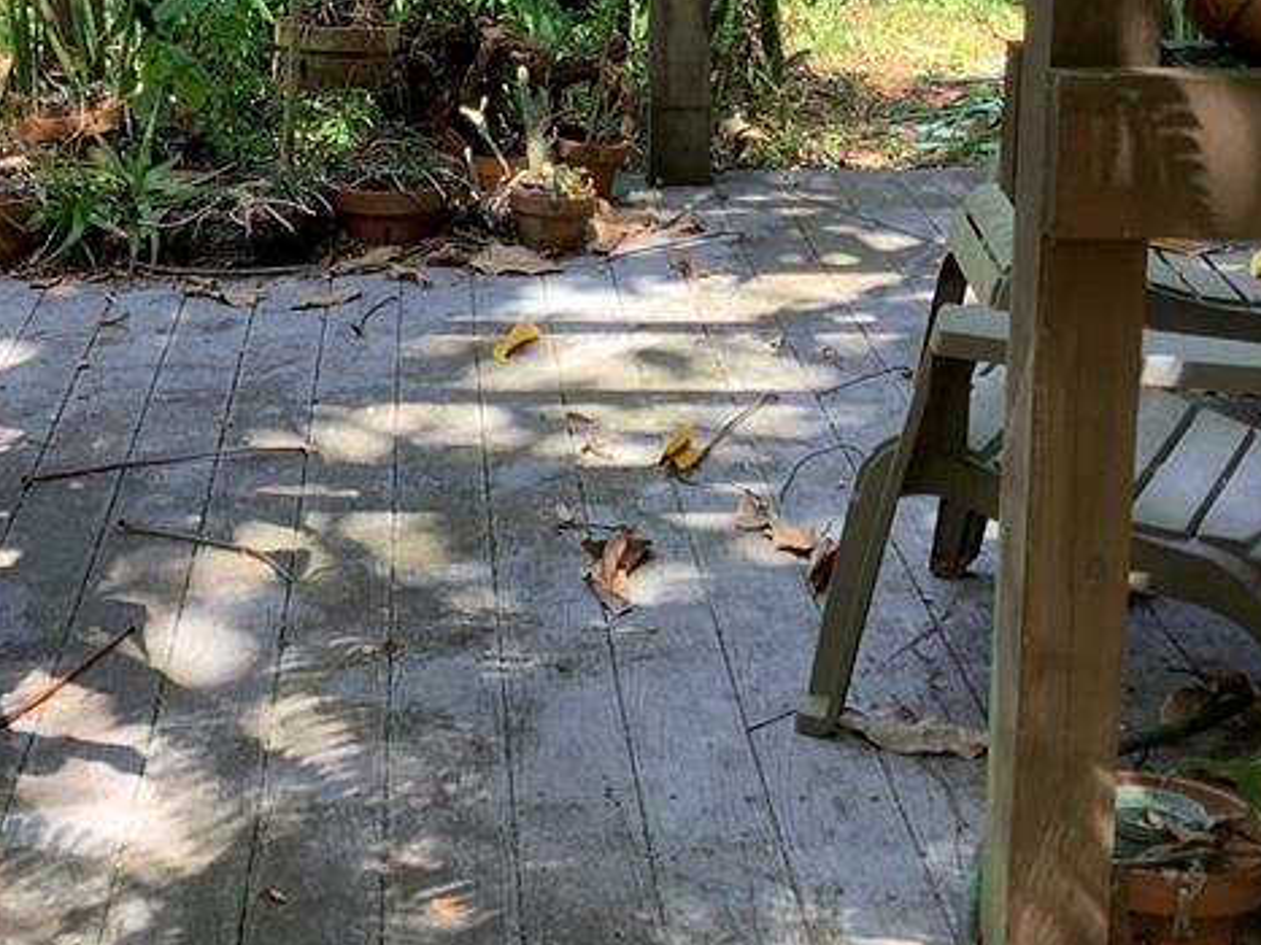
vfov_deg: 21.0
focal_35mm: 68
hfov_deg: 28.1
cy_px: 22
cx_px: 278
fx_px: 2476
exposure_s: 1/120
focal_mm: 3.3
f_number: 2.4
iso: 32
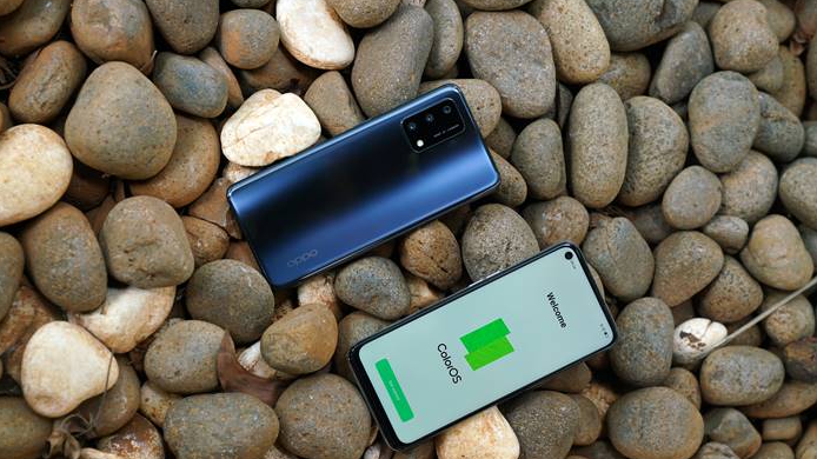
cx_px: 407
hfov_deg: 28.6
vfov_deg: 16.3
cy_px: 250
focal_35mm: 74
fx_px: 1603
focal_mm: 70
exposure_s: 1/80
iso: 320
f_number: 5
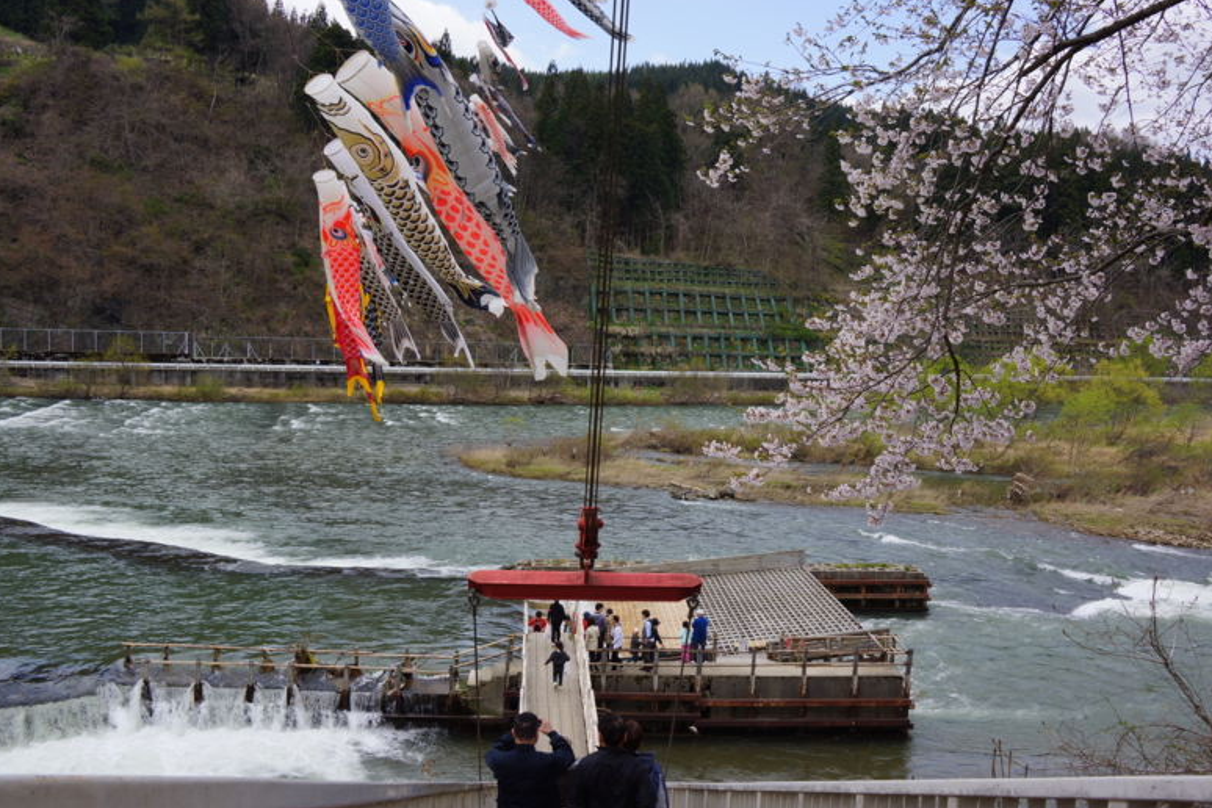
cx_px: 611
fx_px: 1044
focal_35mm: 31
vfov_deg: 42.3
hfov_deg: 60.3
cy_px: 400
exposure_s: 1/100
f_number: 11
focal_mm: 20
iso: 100
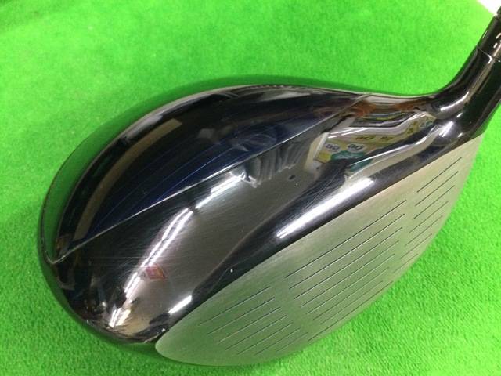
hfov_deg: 58.4
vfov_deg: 45.4
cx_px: 250
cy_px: 188
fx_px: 449
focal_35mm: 31
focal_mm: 3.3
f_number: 2.4
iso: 250
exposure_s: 1/15
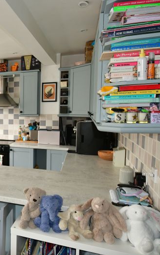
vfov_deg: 56.7
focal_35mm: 34
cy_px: 127
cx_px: -31
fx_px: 237
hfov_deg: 31.5
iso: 800
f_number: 5.6
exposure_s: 1/160
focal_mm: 15
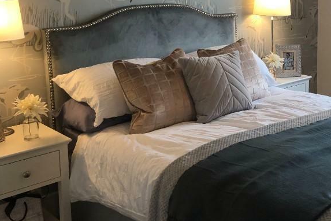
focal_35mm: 52
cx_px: 285
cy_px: 42
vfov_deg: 25.5
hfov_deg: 36.3
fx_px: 478
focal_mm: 3.99
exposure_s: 1/25
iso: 40
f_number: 1.8
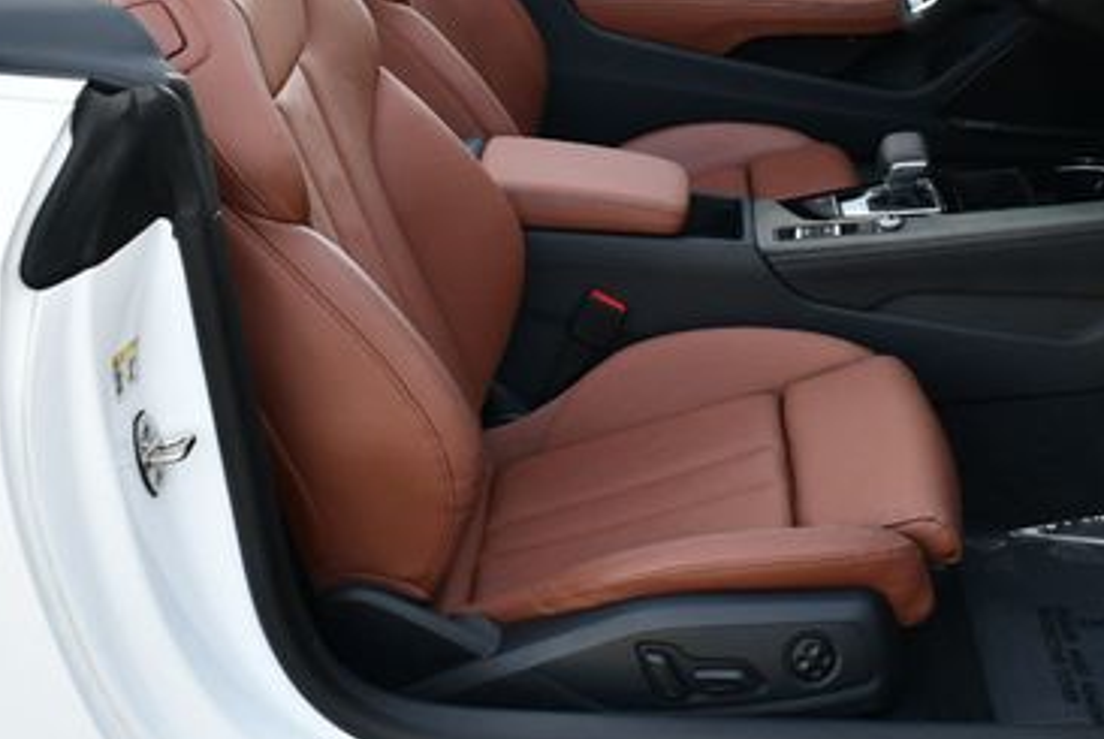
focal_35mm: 63
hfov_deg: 31.8
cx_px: 627
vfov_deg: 21.4
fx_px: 1934
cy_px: 157
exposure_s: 1/250
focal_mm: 18
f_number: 4.5
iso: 400
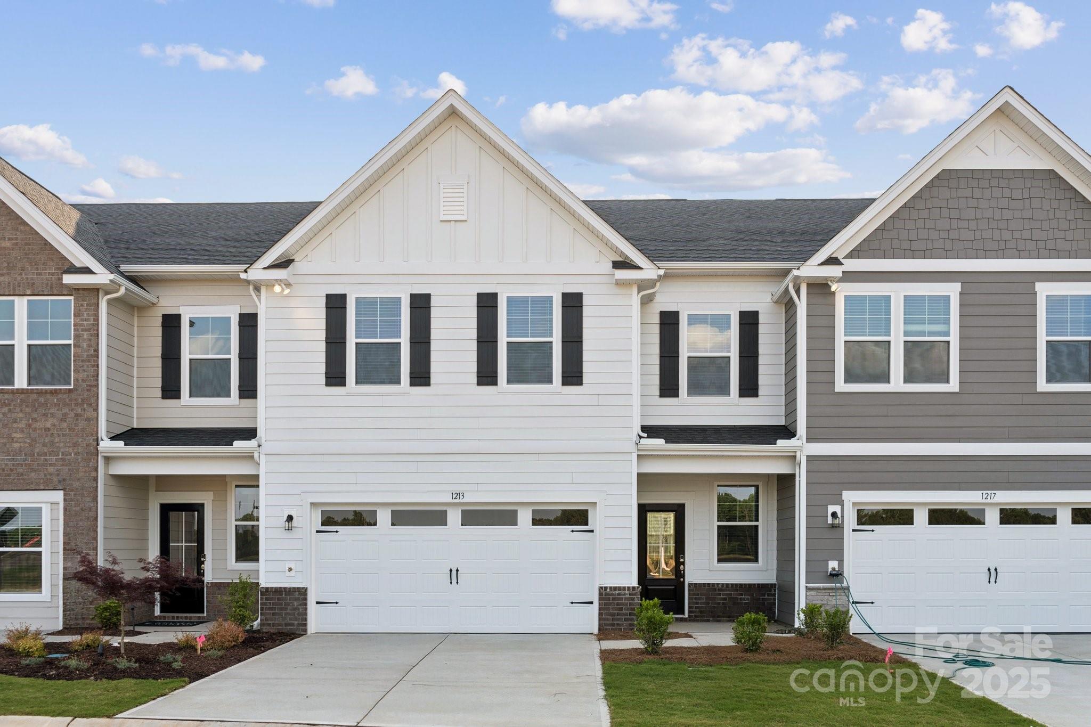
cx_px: 546
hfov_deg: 65.5
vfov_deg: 46.4
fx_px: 848
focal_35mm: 28
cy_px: 364
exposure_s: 1/400
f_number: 4.5
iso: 100
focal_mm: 28
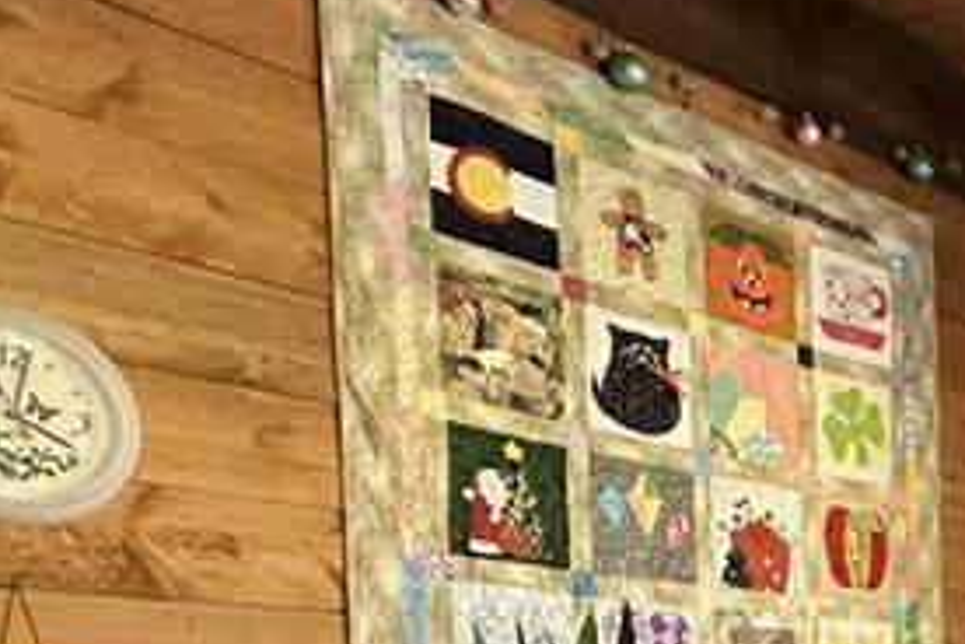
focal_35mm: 54
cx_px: 1381
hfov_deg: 27.6
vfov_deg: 22.4
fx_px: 1447
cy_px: 840
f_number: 2.2
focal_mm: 2.22
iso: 320
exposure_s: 1/60
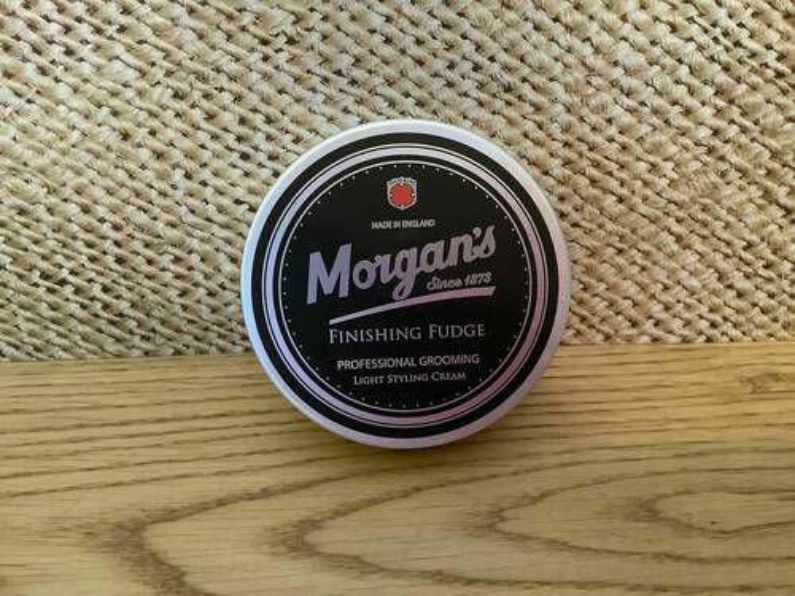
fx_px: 712
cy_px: 298
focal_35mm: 31
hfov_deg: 58.4
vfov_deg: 45.4
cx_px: 398
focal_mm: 3.3
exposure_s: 1/25
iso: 640
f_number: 2.4
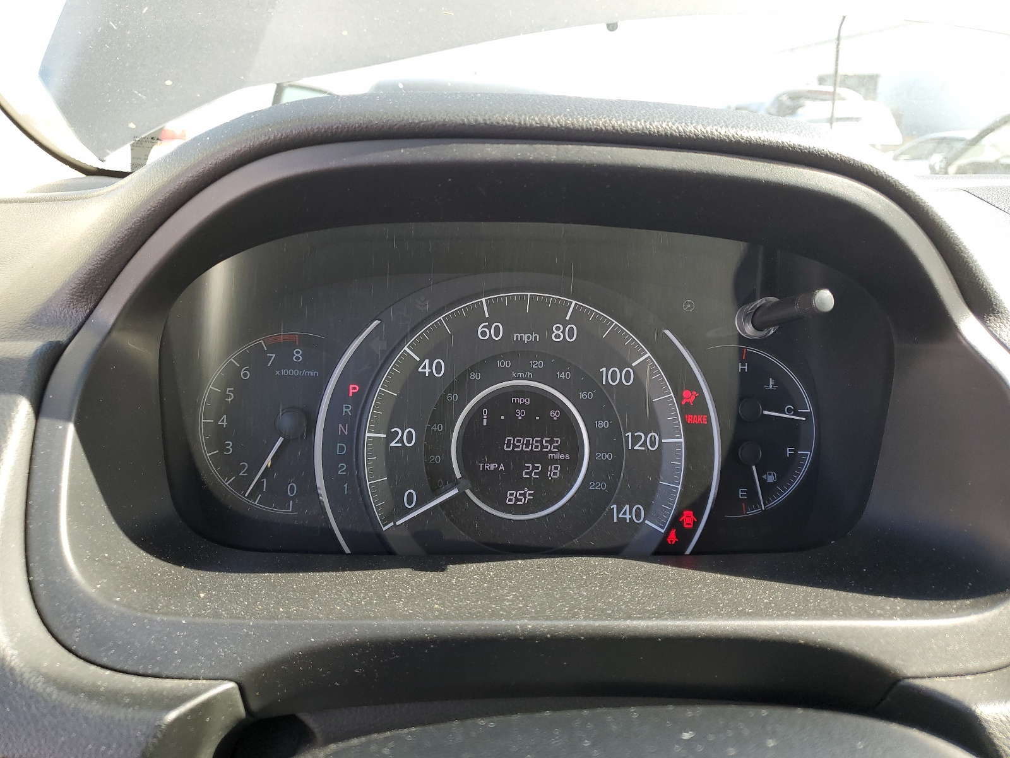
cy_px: 379
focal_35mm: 26
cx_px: 505
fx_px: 759
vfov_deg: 53.1
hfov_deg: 67.3
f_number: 1.5
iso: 50
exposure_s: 1/256
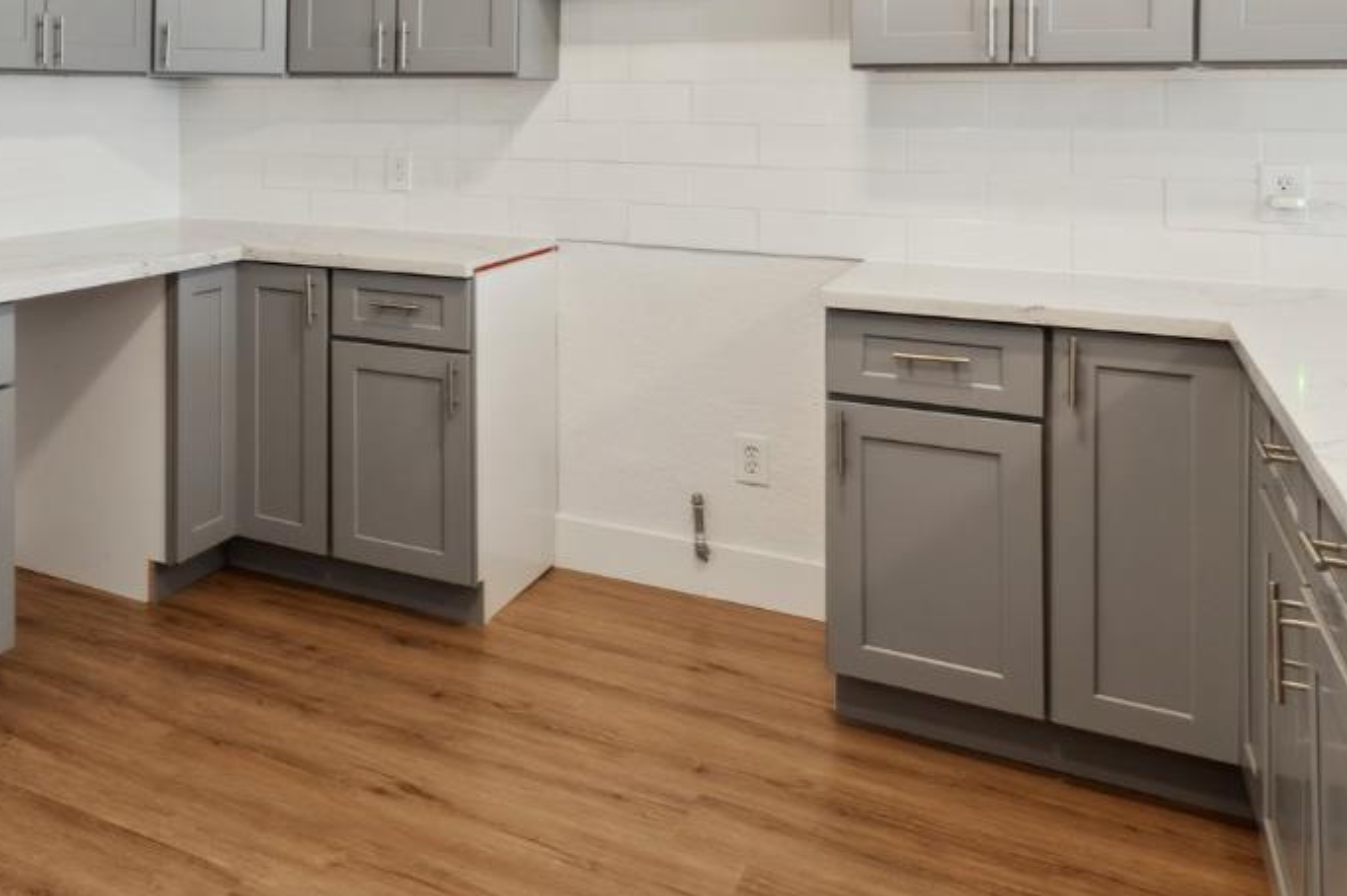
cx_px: 156
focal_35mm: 33
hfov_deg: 51.2
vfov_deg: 37.3
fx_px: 1234
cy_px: 86
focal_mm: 10
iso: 100
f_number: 8
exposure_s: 1/2.5
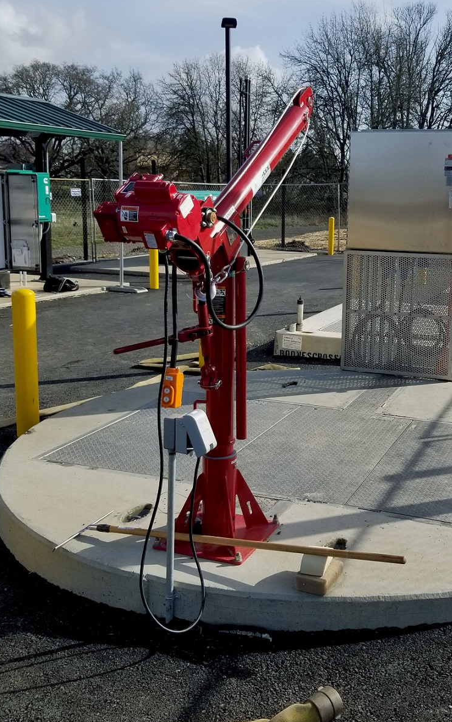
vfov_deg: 51.5
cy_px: 358
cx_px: 319
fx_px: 749
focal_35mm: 38
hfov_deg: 33.2
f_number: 1.7
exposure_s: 1/2864
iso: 50
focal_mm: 4.25
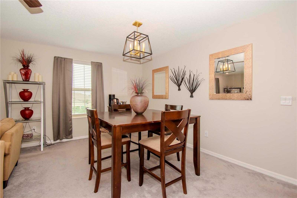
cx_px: 148
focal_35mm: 16
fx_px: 136
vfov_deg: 72.0
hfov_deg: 95.0
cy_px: 99
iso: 800
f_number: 7.1
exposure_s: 1/125
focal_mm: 11
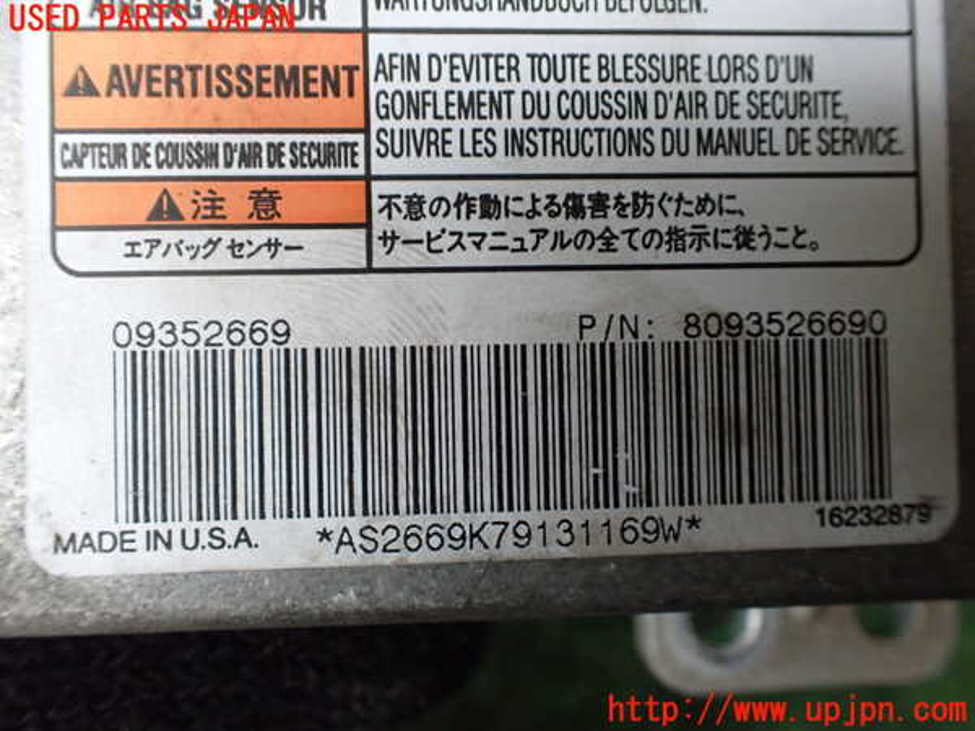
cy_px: 366
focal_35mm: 30
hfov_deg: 60.0
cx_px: 488
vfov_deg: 46.8
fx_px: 845
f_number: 2.3
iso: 800
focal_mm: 5.4
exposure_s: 1/125
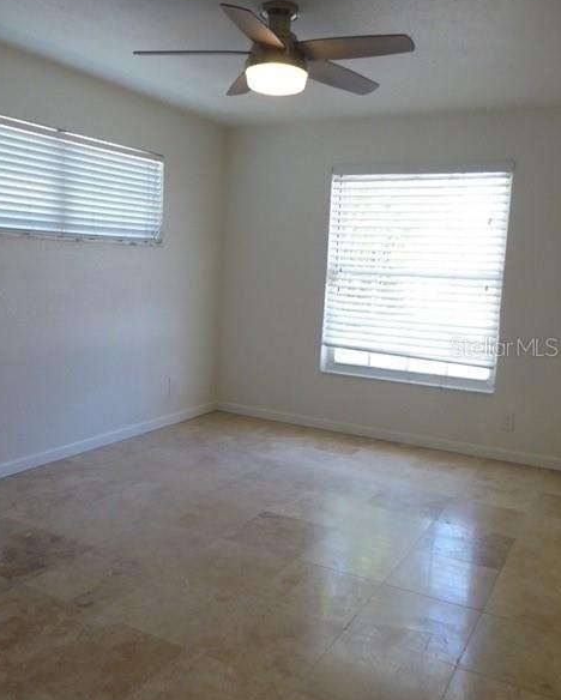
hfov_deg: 47.2
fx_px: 643
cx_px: 276
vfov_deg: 57.1
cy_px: 346
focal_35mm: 31
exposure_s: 1/60
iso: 320
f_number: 3.5
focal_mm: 5
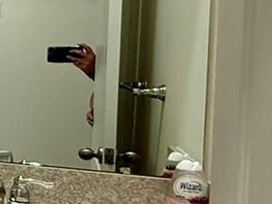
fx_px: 629
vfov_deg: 18.4
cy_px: 74
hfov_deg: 15.6
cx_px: -348
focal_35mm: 80
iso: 320
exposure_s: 1/120
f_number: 2.2
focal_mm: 2.22
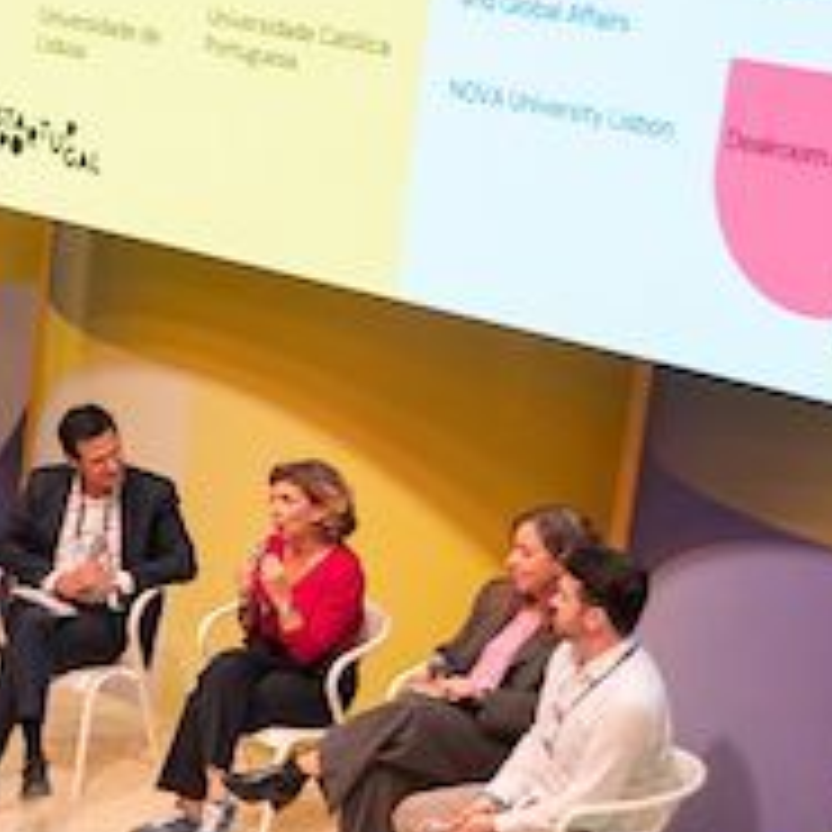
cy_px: 688
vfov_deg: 13.1
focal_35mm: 132
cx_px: -760
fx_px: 3589
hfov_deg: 12.0
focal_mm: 24
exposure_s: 1/30
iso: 100
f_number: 2.8
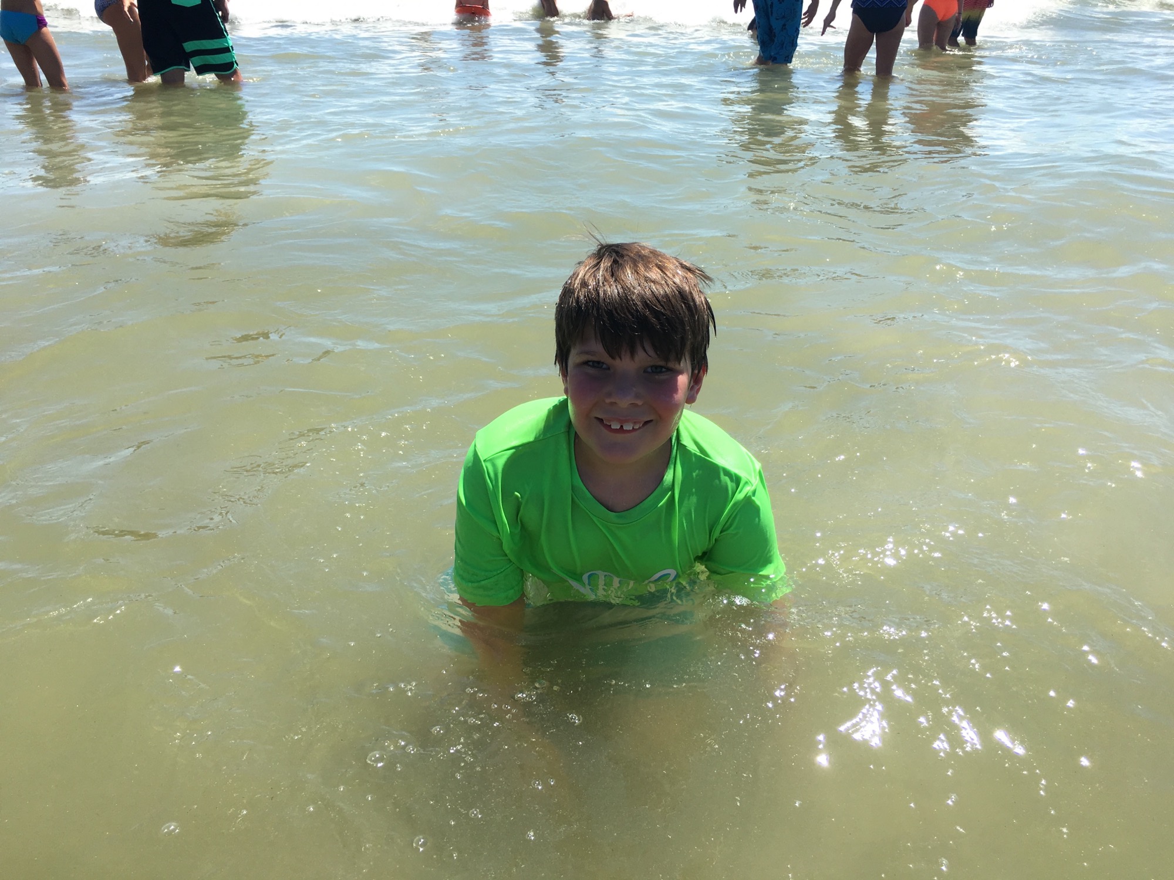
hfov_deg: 61.7
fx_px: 984
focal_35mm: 29
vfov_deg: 48.2
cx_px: 587
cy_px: 440
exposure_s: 1/1374
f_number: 2.2
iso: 25
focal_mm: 4.15
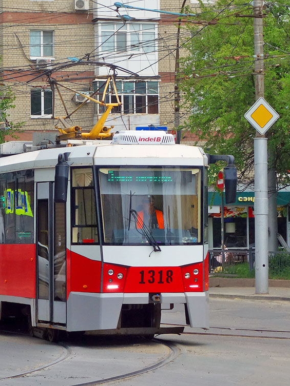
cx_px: 102
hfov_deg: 10.5
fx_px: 1575
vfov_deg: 14.0
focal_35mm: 141
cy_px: 181
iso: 320
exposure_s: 1/1000
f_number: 4.9
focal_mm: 34.25
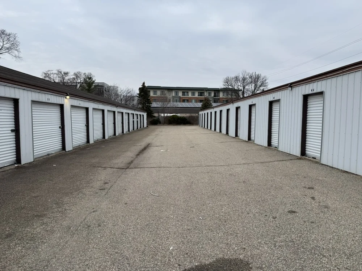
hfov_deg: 71.6
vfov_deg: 56.8
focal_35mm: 24
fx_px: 251
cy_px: 136
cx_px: 181
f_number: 1.78
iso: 80
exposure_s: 1/2833
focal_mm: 6.76
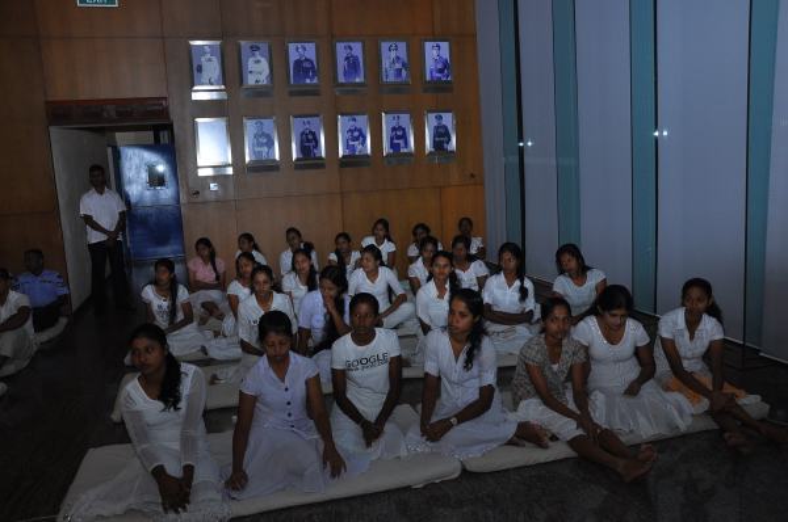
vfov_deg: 41.6
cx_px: 394
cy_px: 261
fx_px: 688
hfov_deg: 59.6
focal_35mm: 32
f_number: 7.1
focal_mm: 21
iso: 400
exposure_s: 1/160
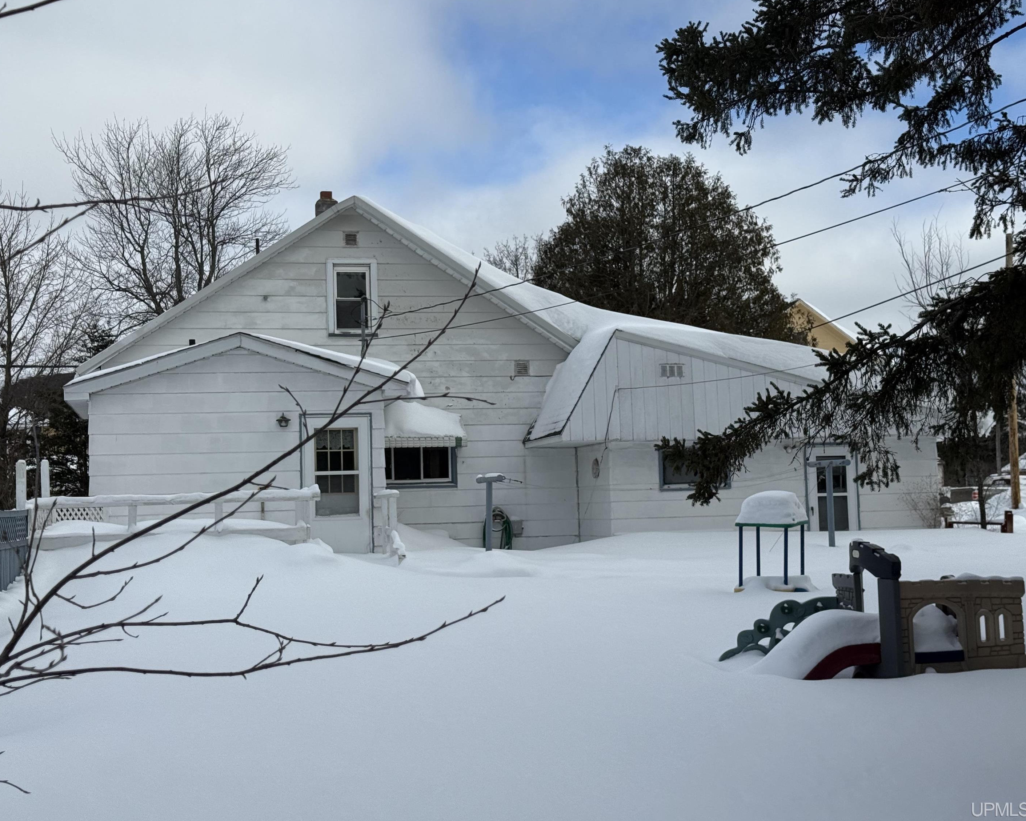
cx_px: 514
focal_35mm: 51
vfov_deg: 29.7
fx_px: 1549
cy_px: 409
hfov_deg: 36.7
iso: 64
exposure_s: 1/6536
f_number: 1.78
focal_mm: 6.76
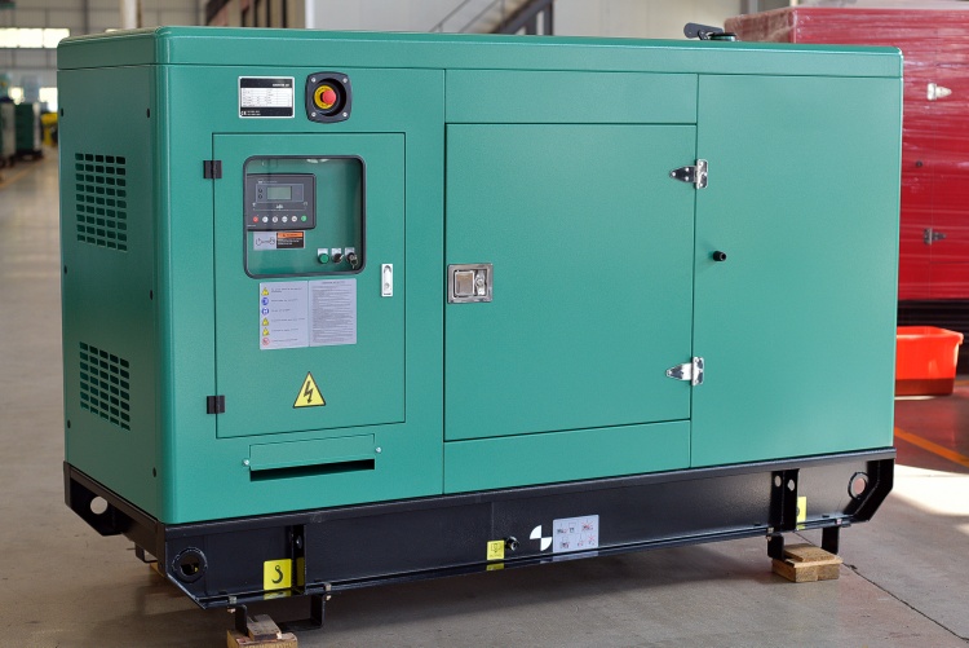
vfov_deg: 27.0
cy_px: 324
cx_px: 484
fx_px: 1347
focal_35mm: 50
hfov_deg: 39.6
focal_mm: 50
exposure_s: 1/125
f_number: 3.2
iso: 200
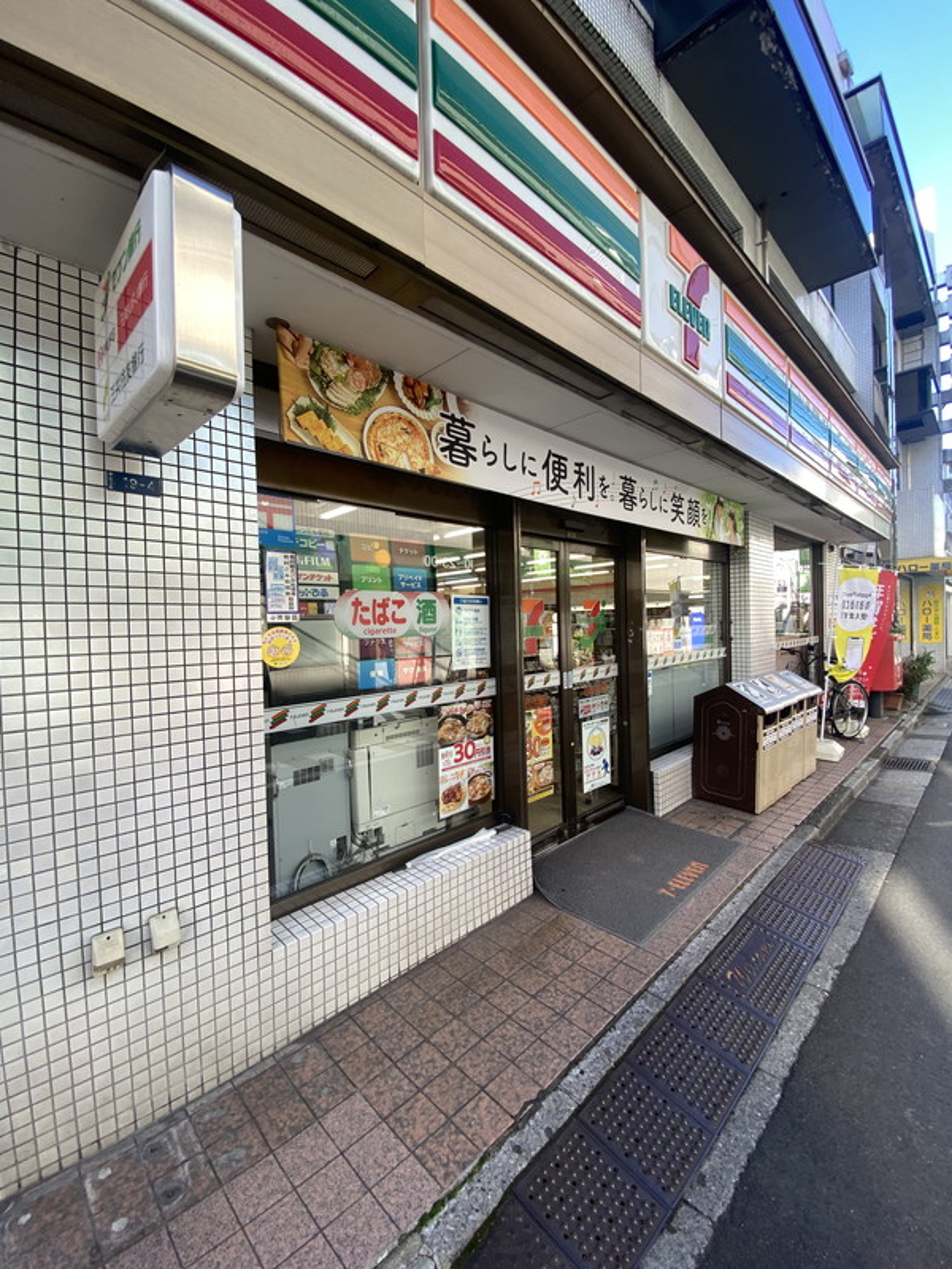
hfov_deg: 85.7
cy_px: 634
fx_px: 513
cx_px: 476
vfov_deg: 102.1
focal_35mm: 14
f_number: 2.4
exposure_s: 1/122
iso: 25
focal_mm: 1.54
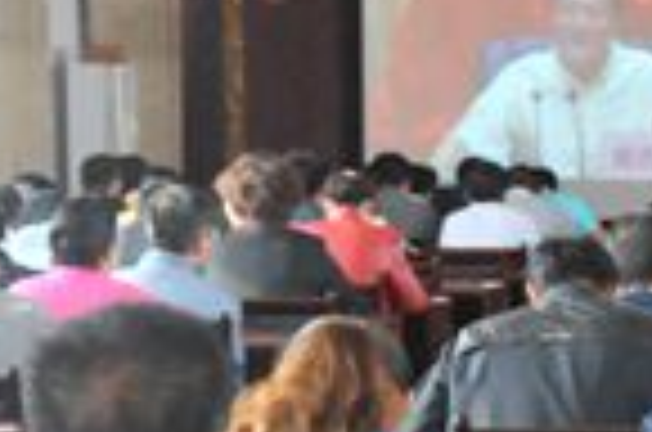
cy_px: 434
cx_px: 985
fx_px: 3813
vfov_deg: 6.5
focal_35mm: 211
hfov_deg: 9.5
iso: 3200
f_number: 4.2
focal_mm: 34
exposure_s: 1/125
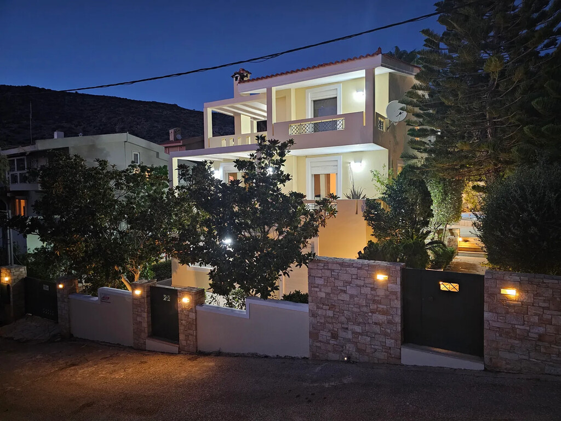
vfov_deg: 58.9
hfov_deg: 73.9
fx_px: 373
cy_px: 210
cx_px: 280
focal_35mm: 23
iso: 800
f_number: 1.7
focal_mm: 6.3
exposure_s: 1/25
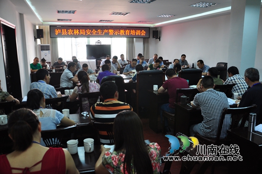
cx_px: 131
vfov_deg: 41.6
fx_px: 229
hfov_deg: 59.6
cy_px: 87
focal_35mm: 32
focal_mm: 21
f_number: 3.8
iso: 500
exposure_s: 1/30
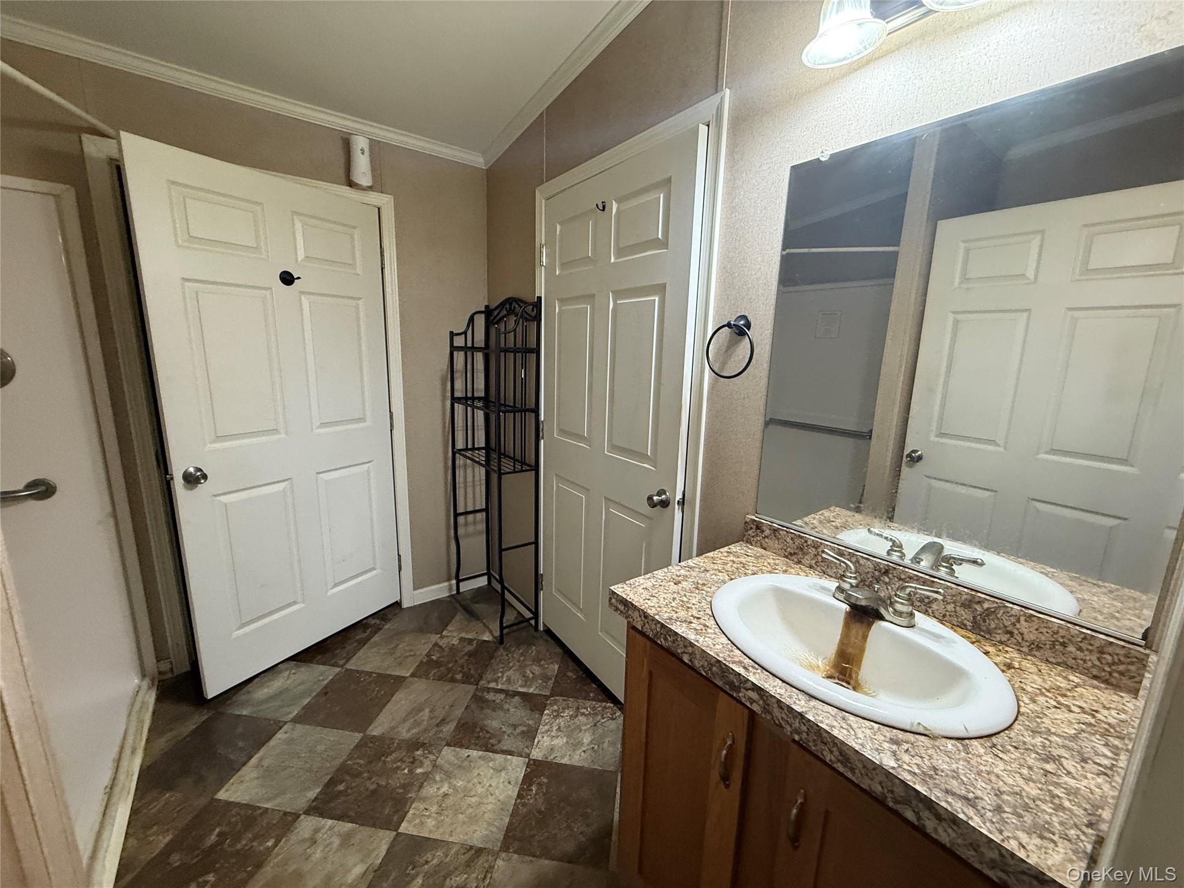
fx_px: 479
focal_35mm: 14
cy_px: 444
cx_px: 592
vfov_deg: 85.7
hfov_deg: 102.1
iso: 400
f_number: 2.2
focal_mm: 2.22
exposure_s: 1/60
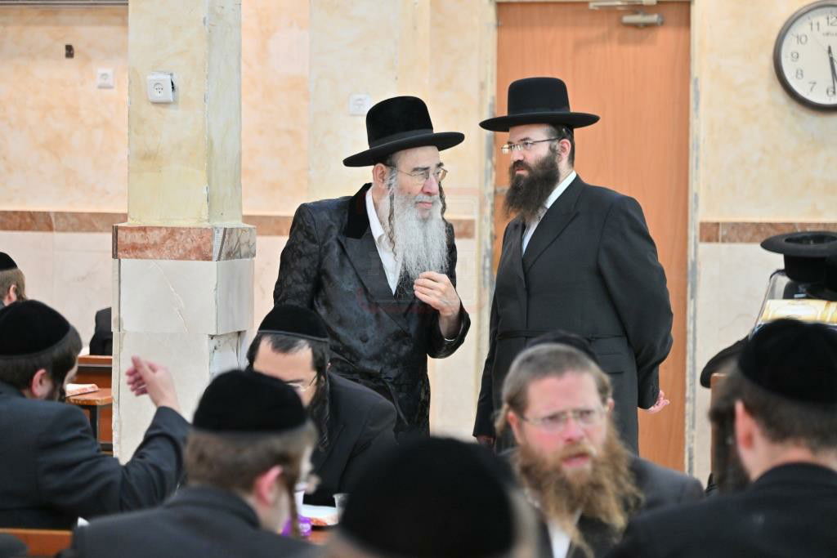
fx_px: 2558
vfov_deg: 12.5
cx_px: 418
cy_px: 279
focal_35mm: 110
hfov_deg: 18.6
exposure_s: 1/400
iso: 1250
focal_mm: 110
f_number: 4
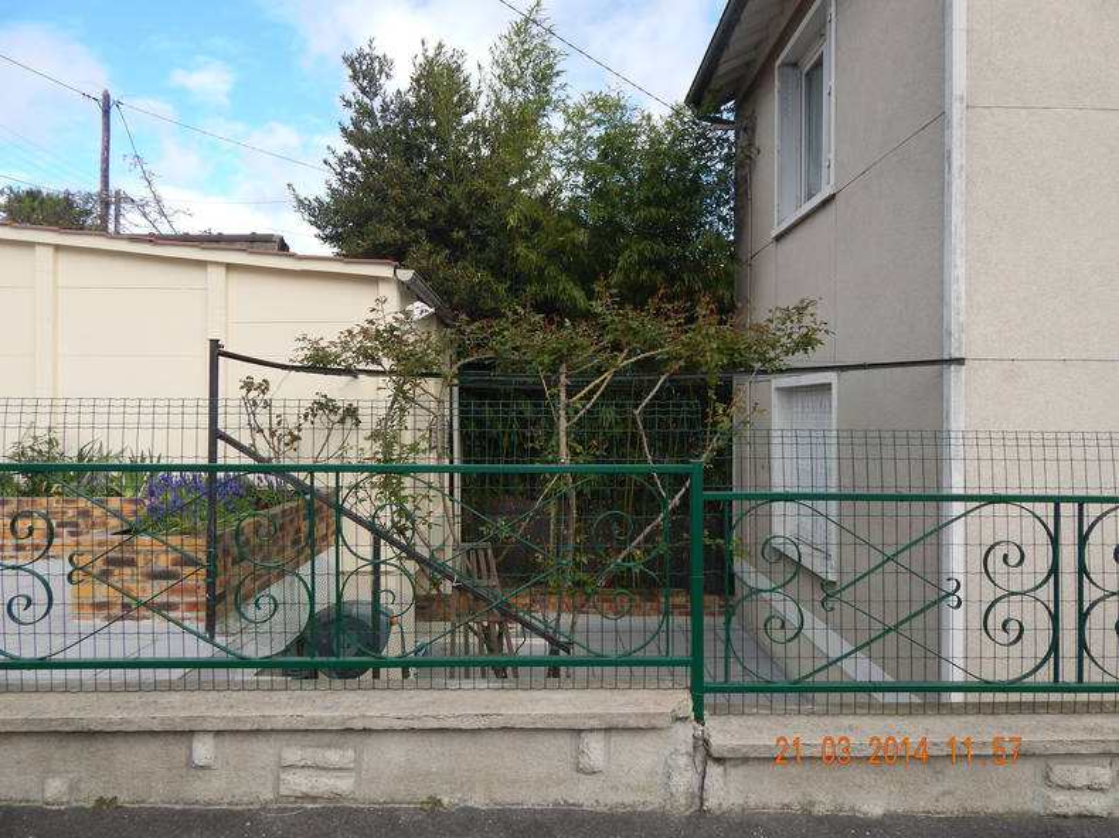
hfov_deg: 73.9
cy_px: 419
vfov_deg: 58.9
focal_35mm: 23
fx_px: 743
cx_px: 560
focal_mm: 4
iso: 125
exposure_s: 1/800
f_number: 3
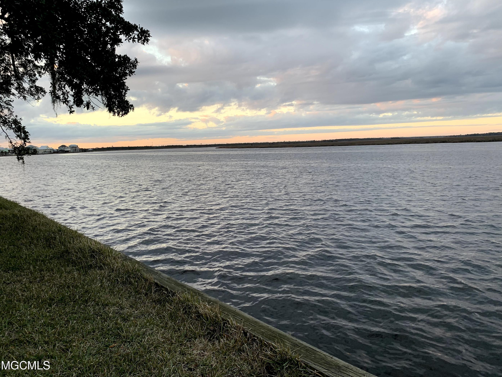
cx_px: 270
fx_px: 406
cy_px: 180
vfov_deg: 49.7
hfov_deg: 63.4
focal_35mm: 28
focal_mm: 4.25
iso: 50
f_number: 1.8
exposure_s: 1/121
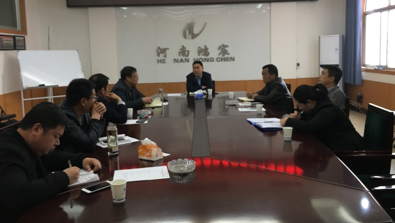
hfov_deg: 58.0
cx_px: 201
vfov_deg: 34.5
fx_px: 356
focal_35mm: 34
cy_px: 88
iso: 125
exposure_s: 1/33
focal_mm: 4.15
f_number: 2.2
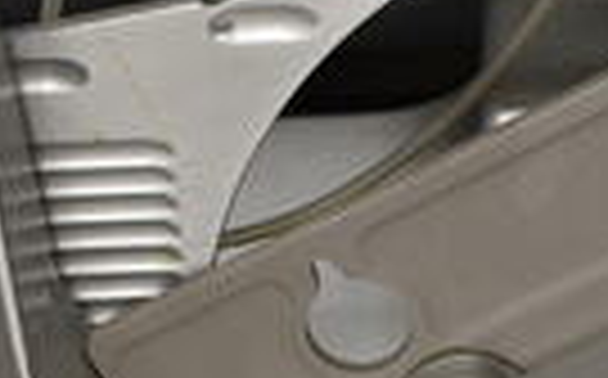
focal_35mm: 152
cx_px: 423
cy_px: 567
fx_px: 2515
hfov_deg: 13.8
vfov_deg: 8.4
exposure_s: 1/125
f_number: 3.8
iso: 900
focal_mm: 22
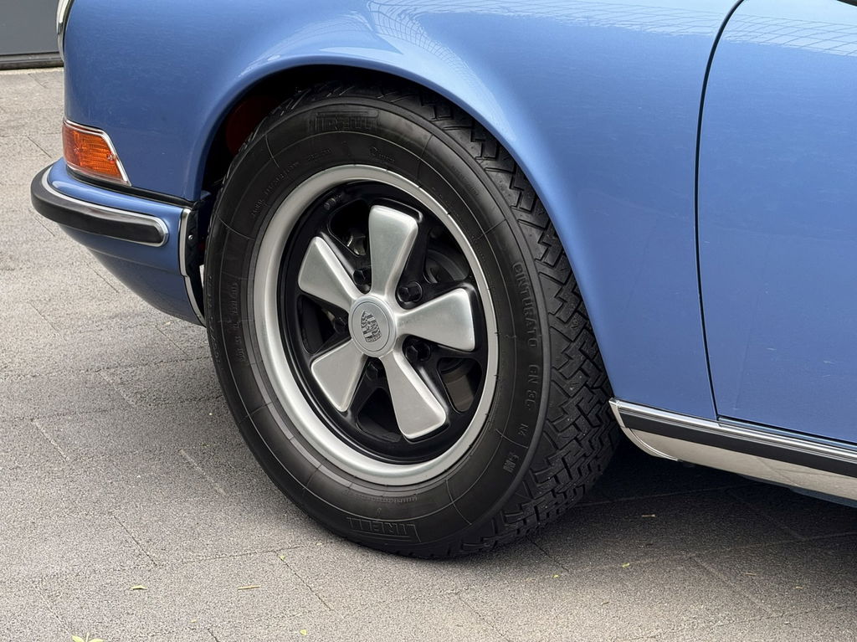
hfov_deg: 16.4
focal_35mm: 120
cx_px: 428
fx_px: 2969
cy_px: 321
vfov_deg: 12.3
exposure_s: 1/99
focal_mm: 15.66
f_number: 2.8
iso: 64
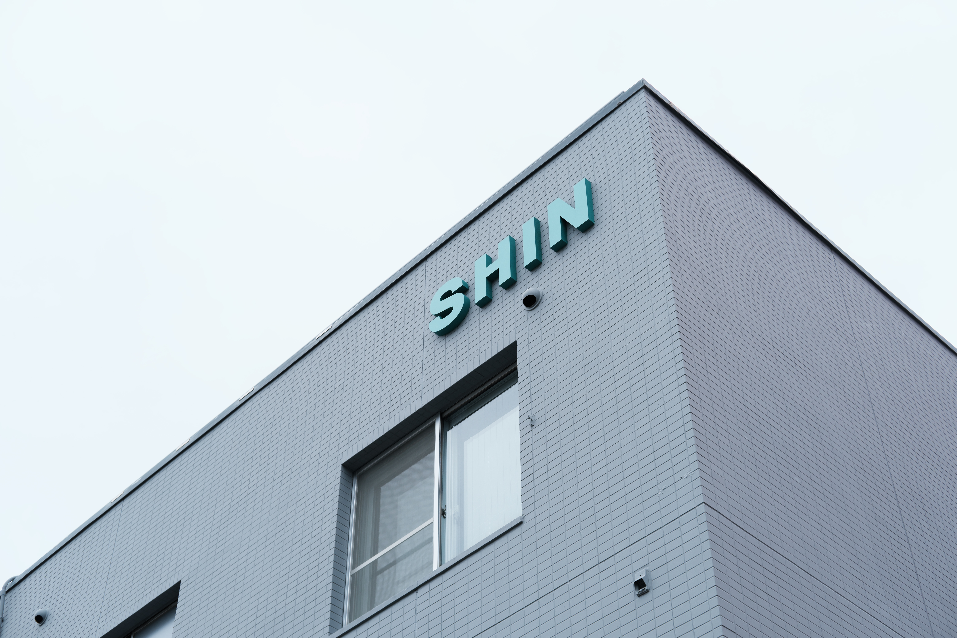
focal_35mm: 53
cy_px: 319
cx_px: 478
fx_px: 1409
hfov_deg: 37.5
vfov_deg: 25.5
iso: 320
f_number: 5
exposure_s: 1/320
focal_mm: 35
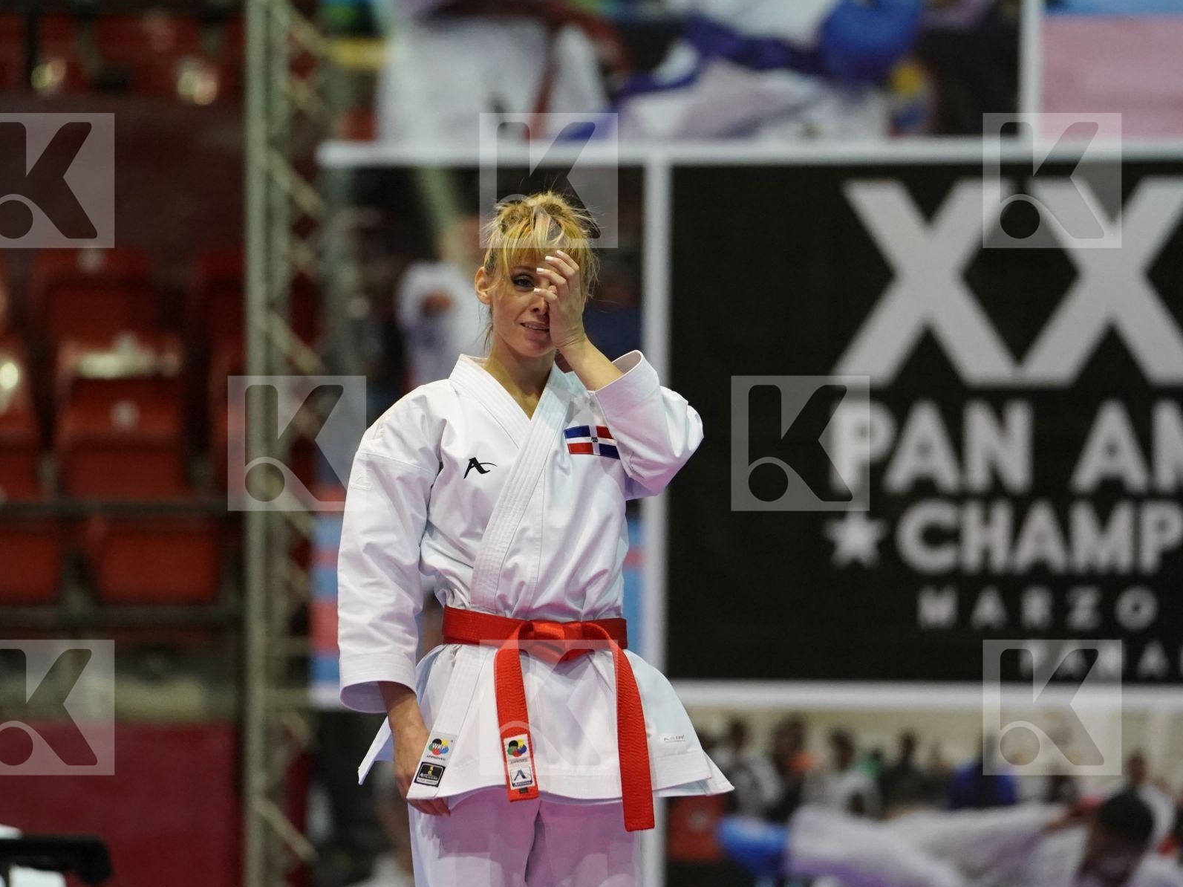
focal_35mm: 326
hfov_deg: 6.1
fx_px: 11139
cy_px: 444
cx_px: 549
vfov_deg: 4.6
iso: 3200
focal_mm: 200
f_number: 2.8
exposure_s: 1/320
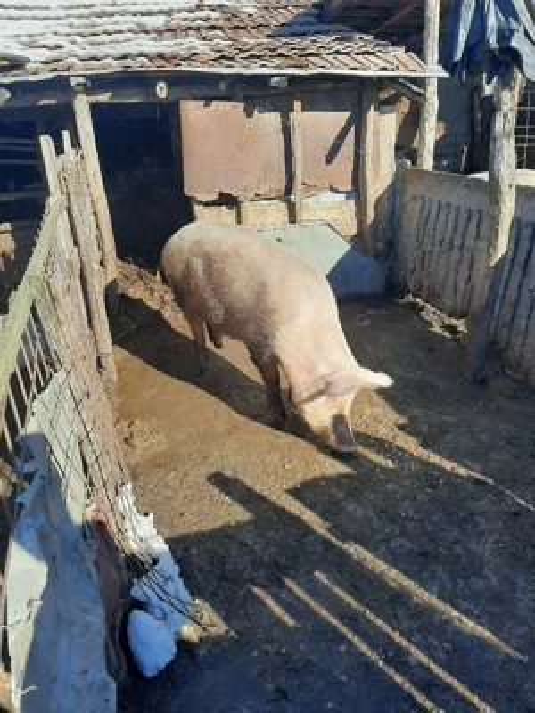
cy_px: 356
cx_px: 268
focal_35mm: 27
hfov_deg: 51.4
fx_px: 556
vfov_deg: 65.3
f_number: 1.7
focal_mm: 3.93
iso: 40
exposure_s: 1/1111
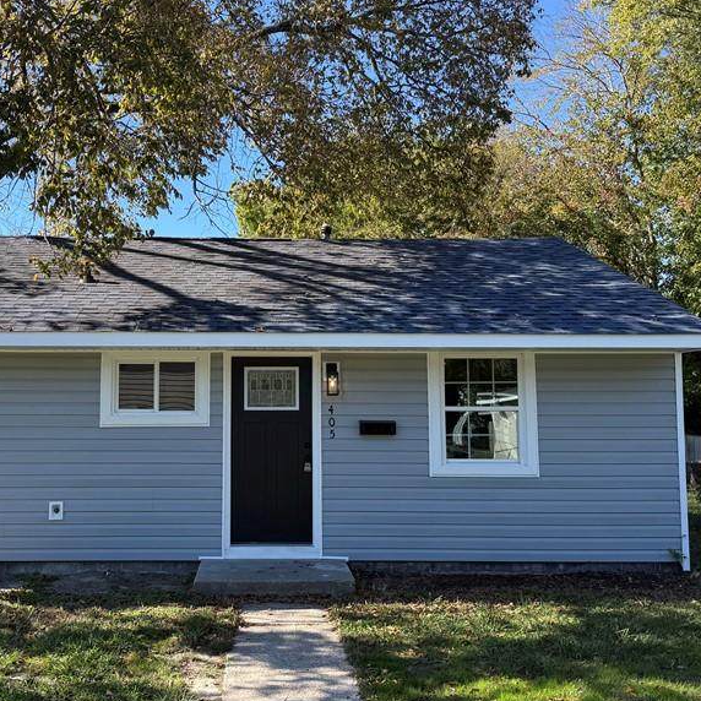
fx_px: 871
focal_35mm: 38
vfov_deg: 43.9
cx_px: 270
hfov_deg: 43.6
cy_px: 353
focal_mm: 6.76
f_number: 1.78
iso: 100
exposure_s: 1/1464
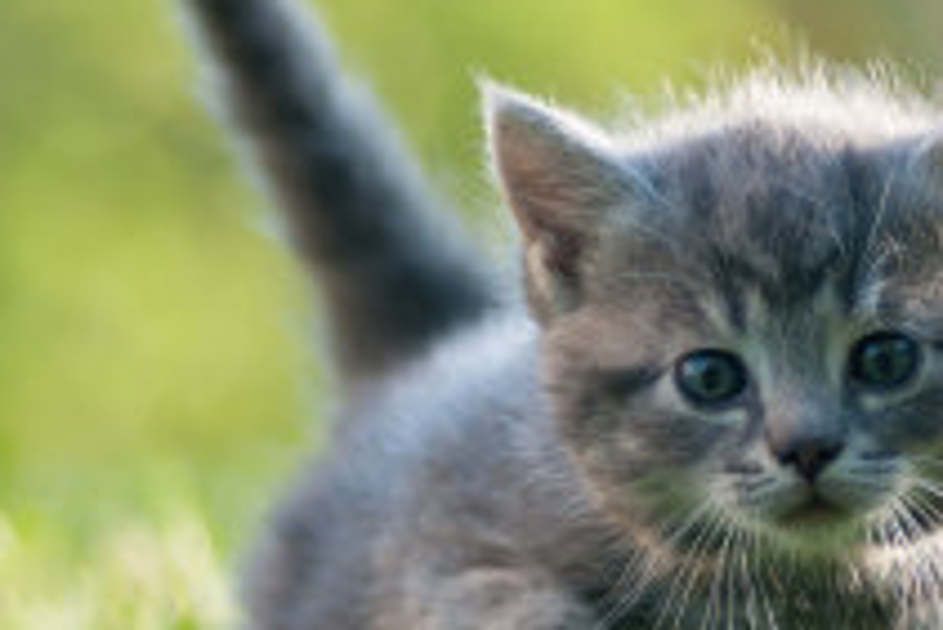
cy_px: 503
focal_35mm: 391
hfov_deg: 5.3
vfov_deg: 3.5
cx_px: 787
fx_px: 10249
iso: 200
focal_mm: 90
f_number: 3.5
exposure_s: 1/180
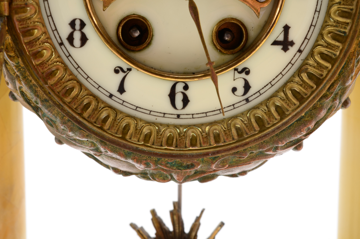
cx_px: 180
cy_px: 120
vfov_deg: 16.5
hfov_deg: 24.7
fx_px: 823
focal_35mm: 82
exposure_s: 1/160
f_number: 18
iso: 100
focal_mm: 55
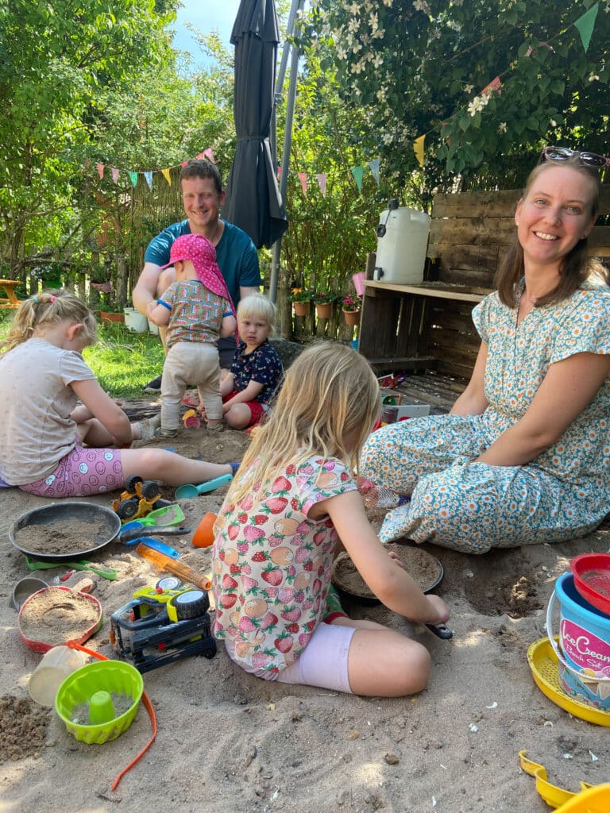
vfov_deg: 67.3
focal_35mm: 26
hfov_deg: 53.1
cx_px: 305
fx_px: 611
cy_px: 406
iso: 32
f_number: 1.8
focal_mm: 4.25
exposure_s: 1/362
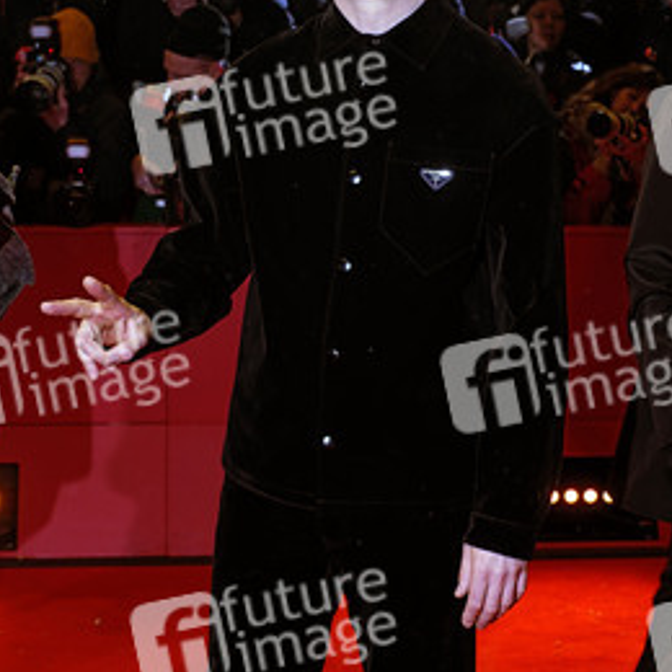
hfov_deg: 26.9
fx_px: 1406
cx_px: 339
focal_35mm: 64
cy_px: 243
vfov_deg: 26.8
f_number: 5.6
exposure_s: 1/160
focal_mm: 49
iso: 800
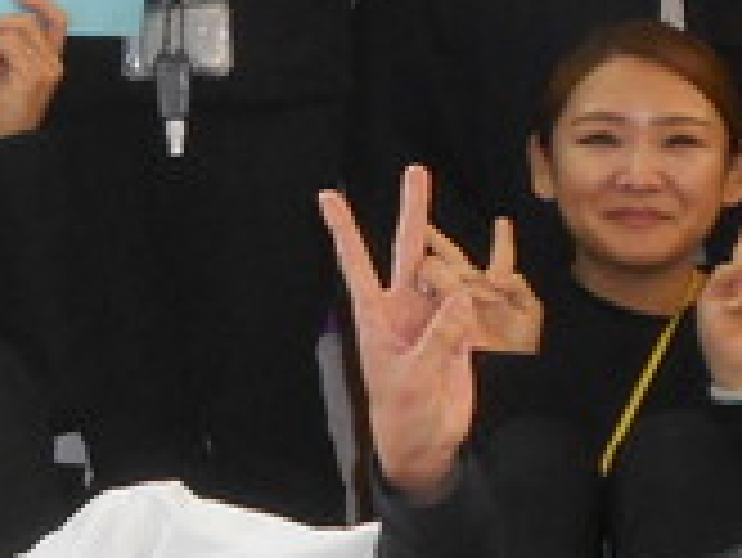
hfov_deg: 11.2
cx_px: -76
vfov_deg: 8.5
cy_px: 99
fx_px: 3732
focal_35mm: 174
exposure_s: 1/30
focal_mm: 6.7
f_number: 3.9
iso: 280
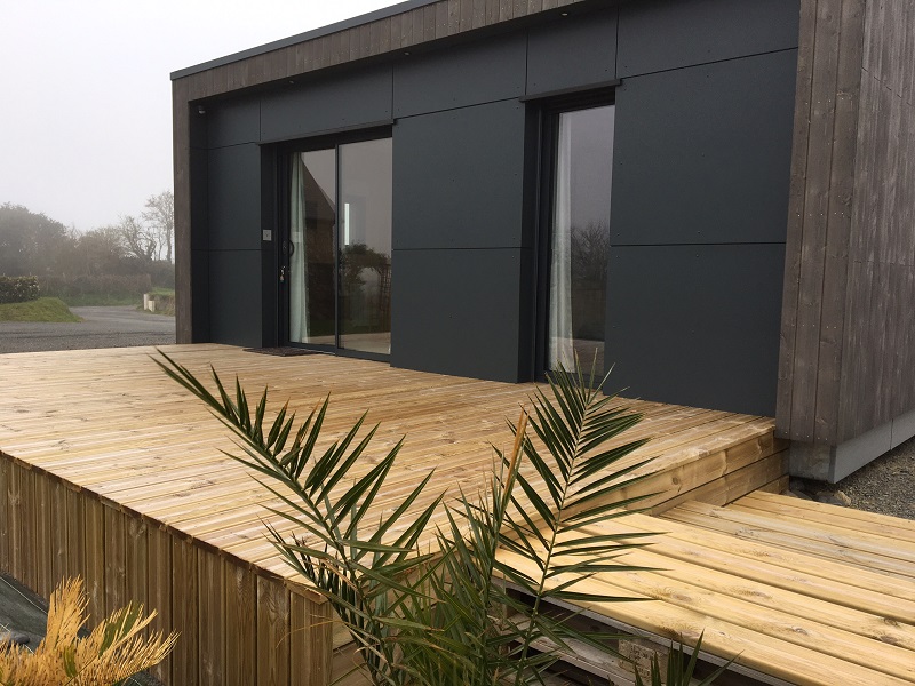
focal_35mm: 29
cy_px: 343
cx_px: 458
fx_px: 767
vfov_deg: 48.2
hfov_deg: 61.7
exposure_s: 1/311
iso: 25
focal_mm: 4.15
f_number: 2.2
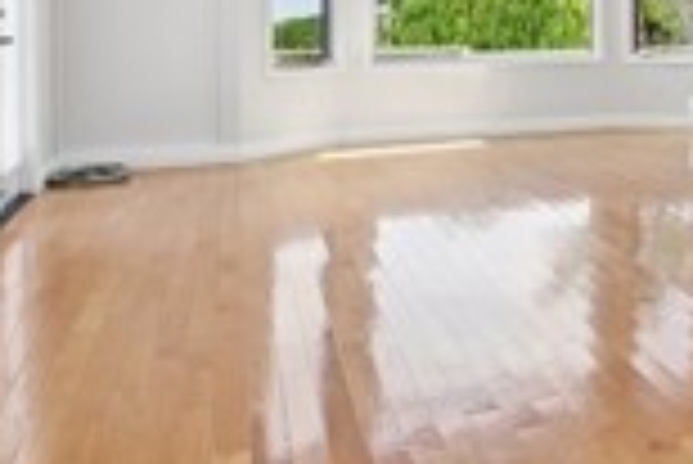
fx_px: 1118
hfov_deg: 29.4
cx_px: 842
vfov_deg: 22.4
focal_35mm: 58
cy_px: -14
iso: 250
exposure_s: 1/50
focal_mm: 14
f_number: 8
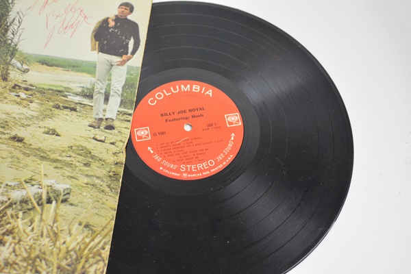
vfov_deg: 31.9
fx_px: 479
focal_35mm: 42
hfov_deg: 46.4
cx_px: 206
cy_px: 137
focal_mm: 28
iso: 400
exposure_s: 1/100
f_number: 5
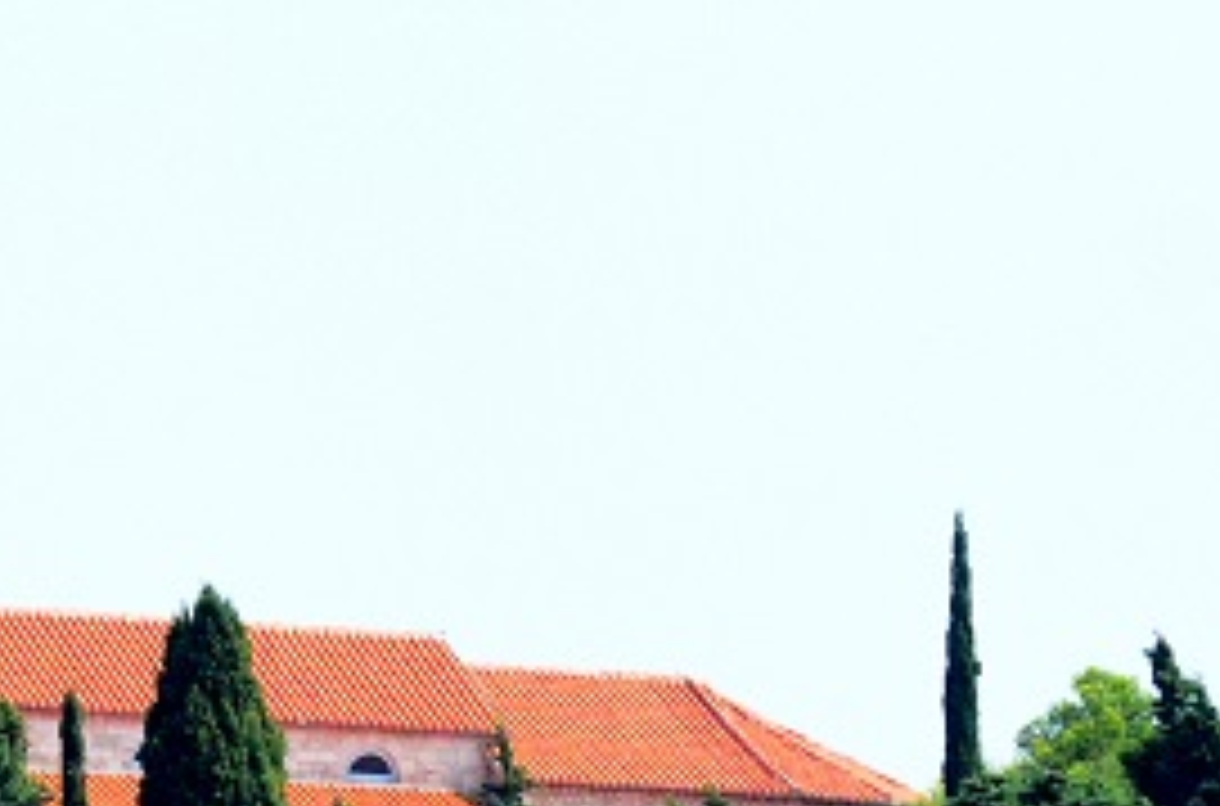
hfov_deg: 3.3
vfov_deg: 2.2
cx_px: 178
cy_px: 1236
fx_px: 20950
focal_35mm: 620
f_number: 5.6
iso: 3200
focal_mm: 112
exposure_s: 1/8000
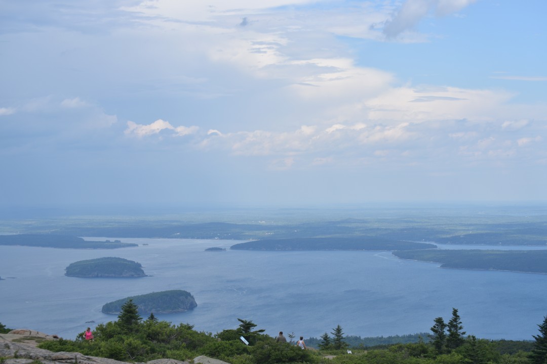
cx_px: 274
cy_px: 182
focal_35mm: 82
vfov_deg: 16.6
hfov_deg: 24.6
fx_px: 1253
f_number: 5.6
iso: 100
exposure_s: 1/320
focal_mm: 55
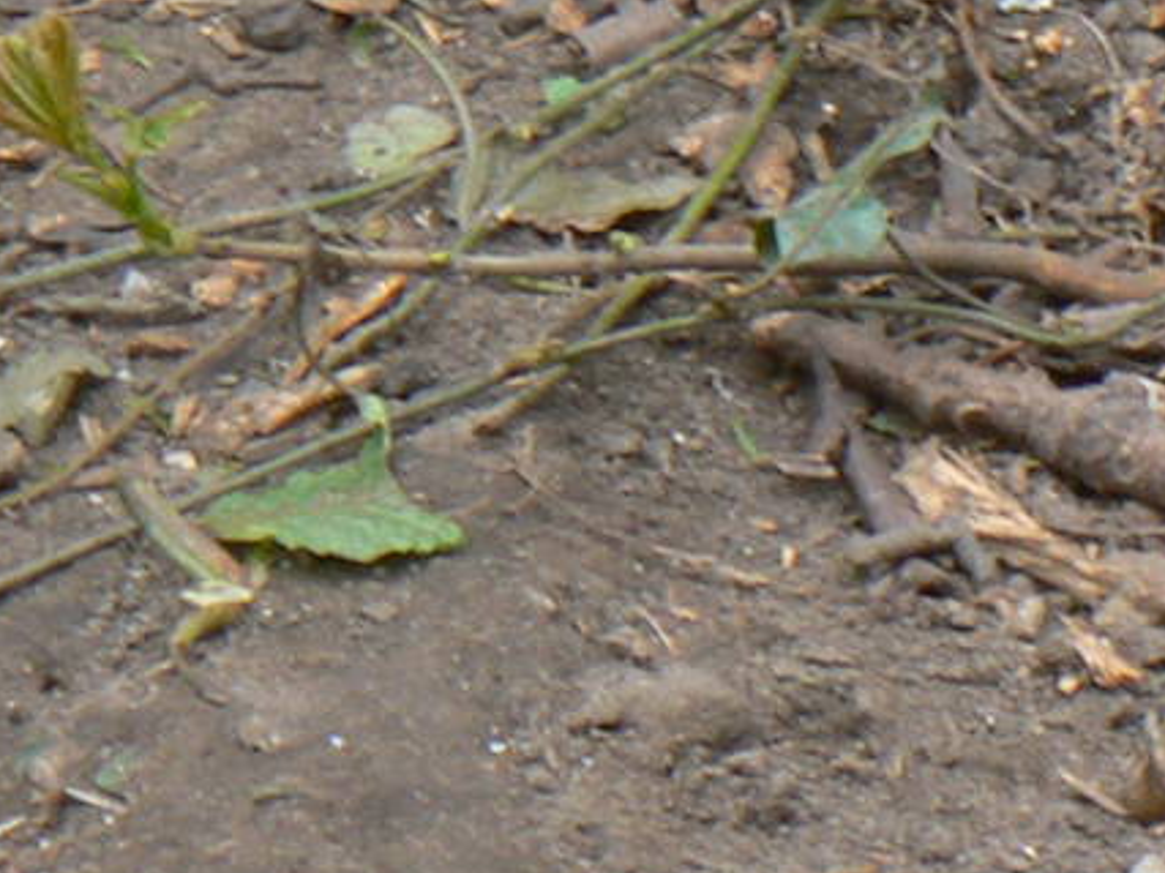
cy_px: 188
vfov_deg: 2.6
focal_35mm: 566
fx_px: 19043
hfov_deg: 3.5
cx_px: 1542
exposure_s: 1/60
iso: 80
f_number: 4
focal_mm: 25.1
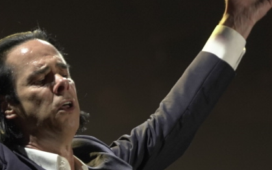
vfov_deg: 0.8
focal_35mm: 1575
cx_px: 131
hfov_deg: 1.3
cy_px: 265
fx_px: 11677
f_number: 5.6
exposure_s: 1/200
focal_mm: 400
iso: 1600
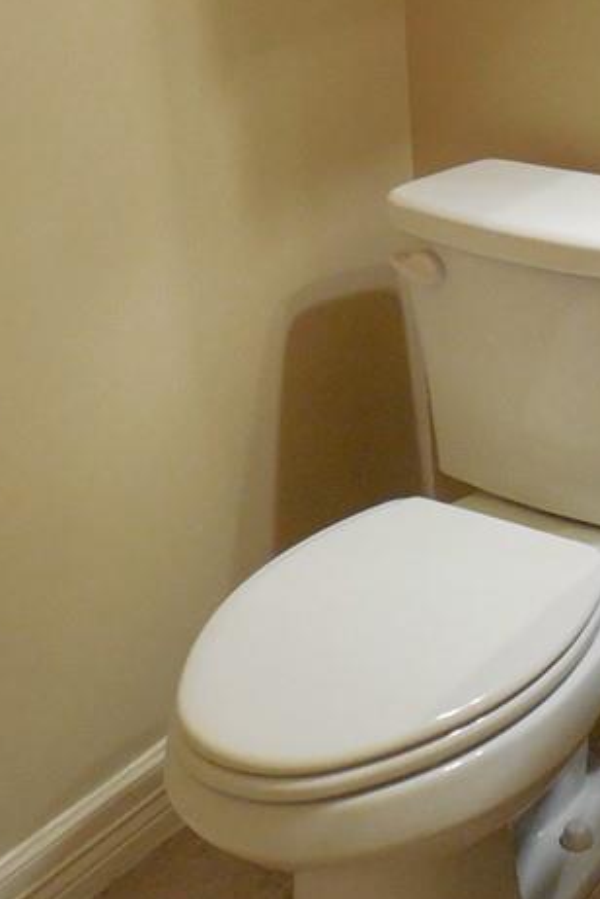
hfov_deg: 21.5
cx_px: 655
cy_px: 175
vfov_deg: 32.5
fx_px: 1500
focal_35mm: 60
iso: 800
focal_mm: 4.6
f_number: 3.5
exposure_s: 1/30
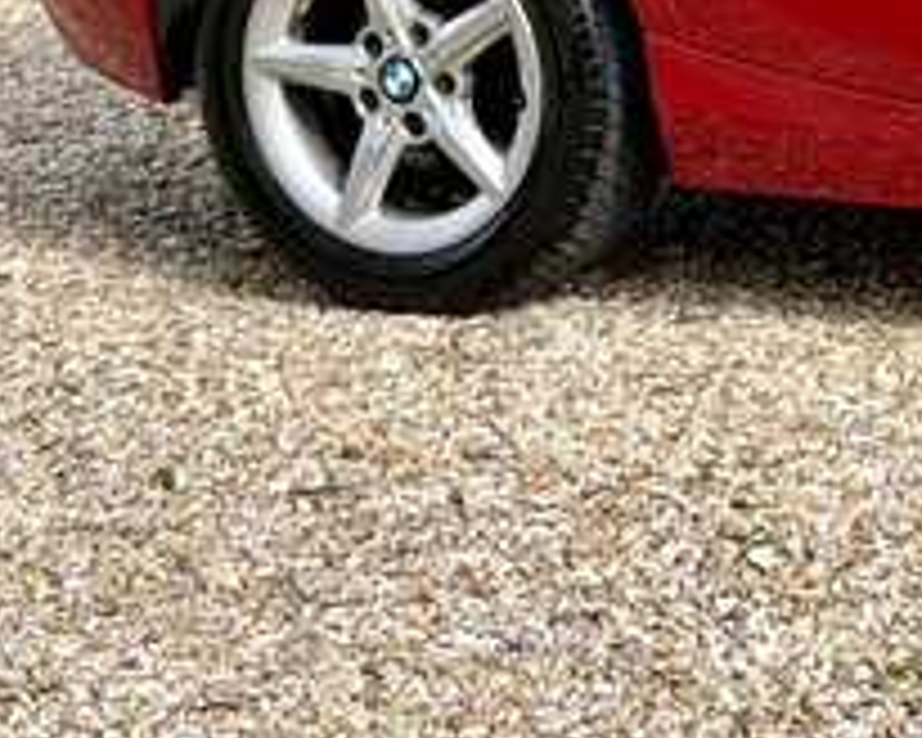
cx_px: 1682
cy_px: -315
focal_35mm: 183
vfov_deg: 8.3
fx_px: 4994
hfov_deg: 10.0
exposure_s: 1/987
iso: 64
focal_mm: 6.76
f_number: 1.78
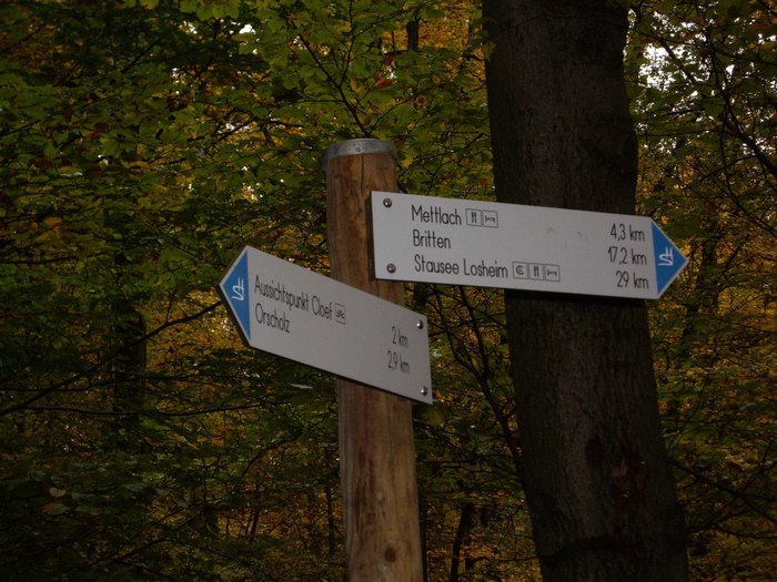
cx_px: 388
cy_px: 291
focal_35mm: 94
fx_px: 2110
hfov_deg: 20.9
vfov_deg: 15.7
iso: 200
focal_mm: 15.3
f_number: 4.6
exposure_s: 1/100
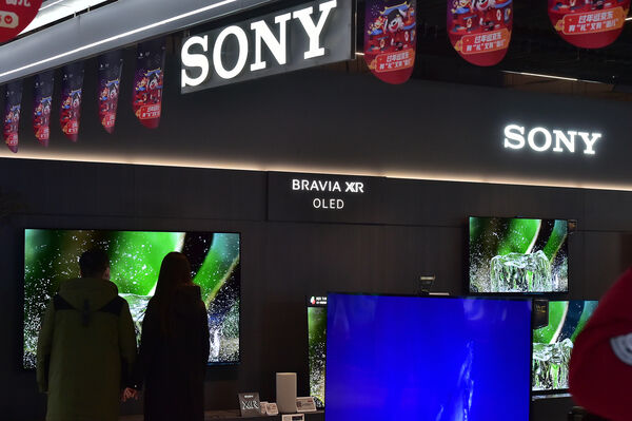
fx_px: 1228
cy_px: 210
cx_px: 316
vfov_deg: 19.4
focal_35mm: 70
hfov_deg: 28.9
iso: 1600
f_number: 8
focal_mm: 70
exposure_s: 1/200
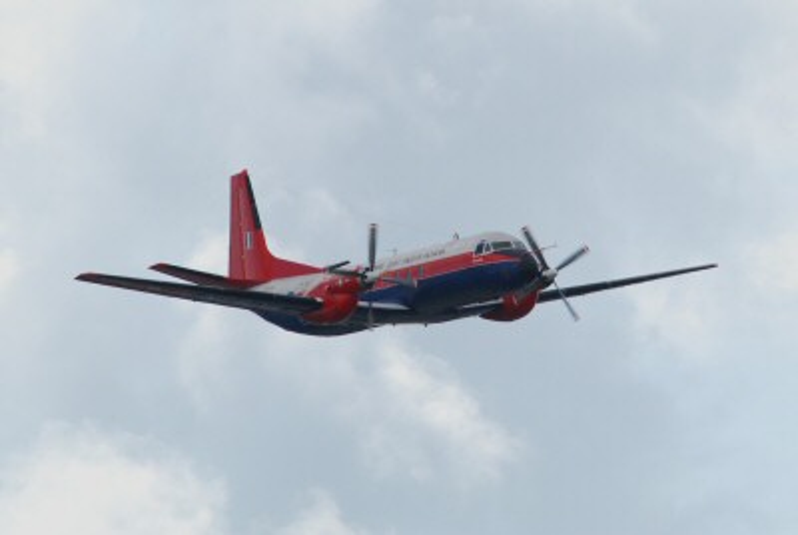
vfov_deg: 2.3
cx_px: 399
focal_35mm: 600
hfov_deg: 3.4
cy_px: 268
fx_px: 13319
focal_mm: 400
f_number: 9.5
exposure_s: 1/750
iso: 360
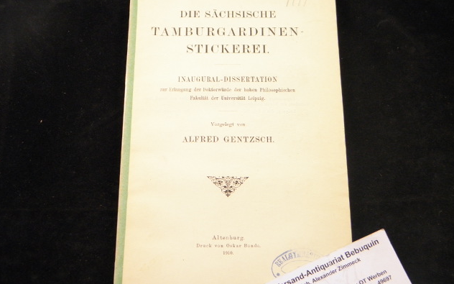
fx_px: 544
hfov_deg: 45.3
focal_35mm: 44
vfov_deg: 29.2
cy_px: 139
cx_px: 227
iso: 250
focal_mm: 7.5
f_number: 3.8
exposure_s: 1/40
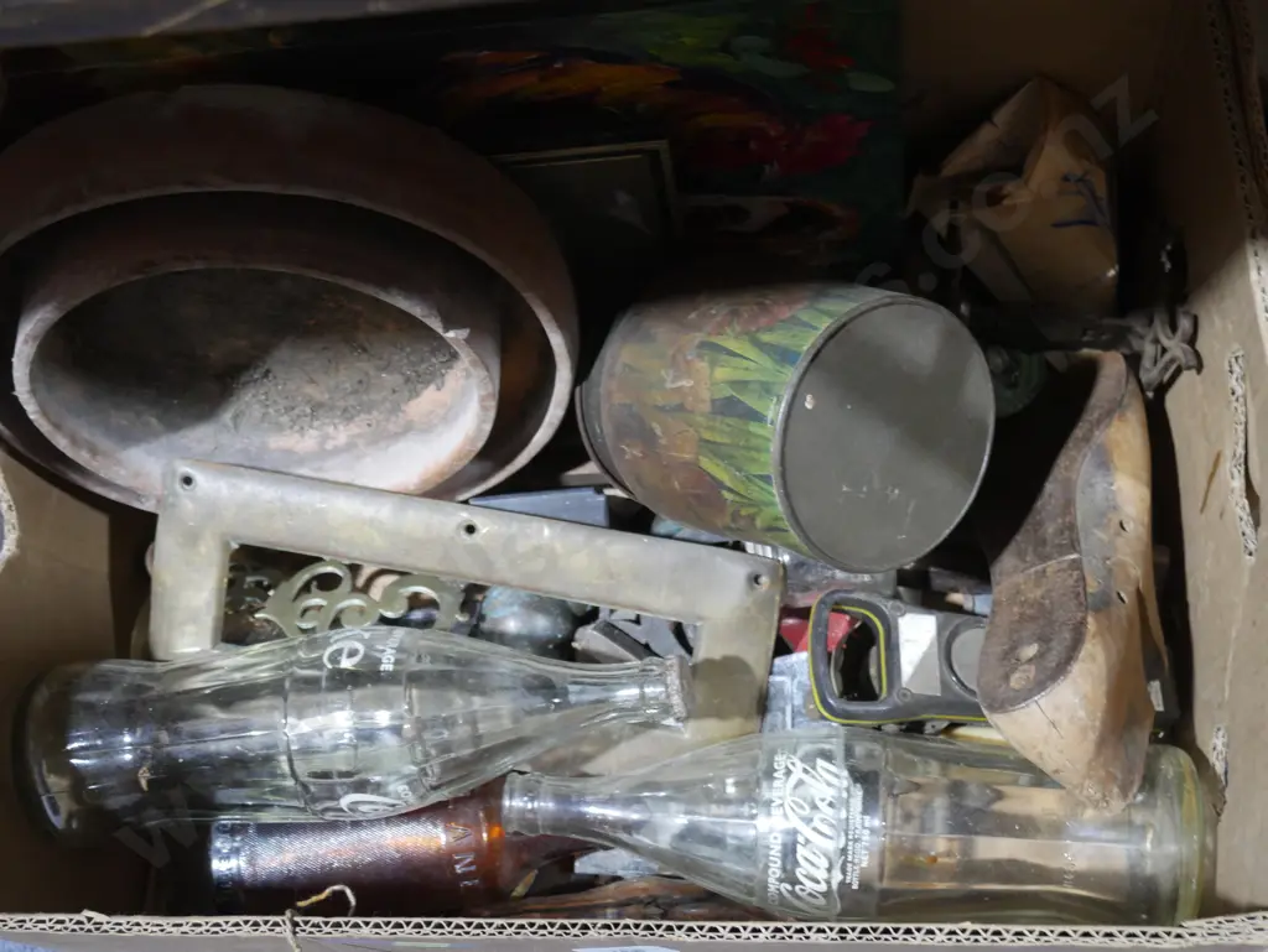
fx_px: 1832
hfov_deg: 38.2
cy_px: 476
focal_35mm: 50
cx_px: 634
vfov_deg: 29.1
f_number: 5.3
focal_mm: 25
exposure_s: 1/60
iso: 1600
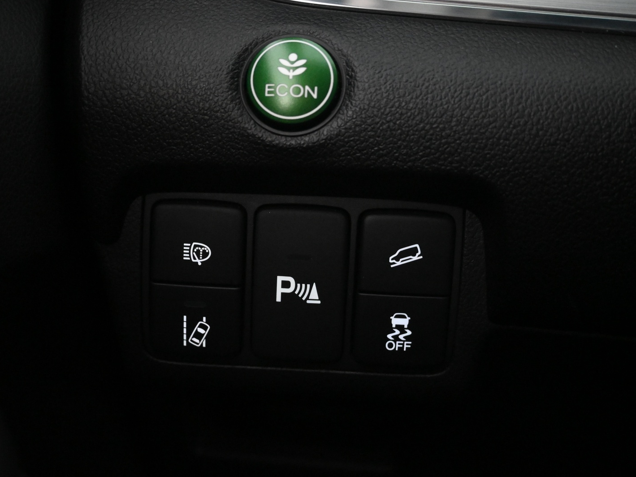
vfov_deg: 32.0
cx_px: 296
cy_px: 241
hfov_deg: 41.8
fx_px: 832
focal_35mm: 45
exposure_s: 1/40
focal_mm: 27.5
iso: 5600
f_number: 4.5
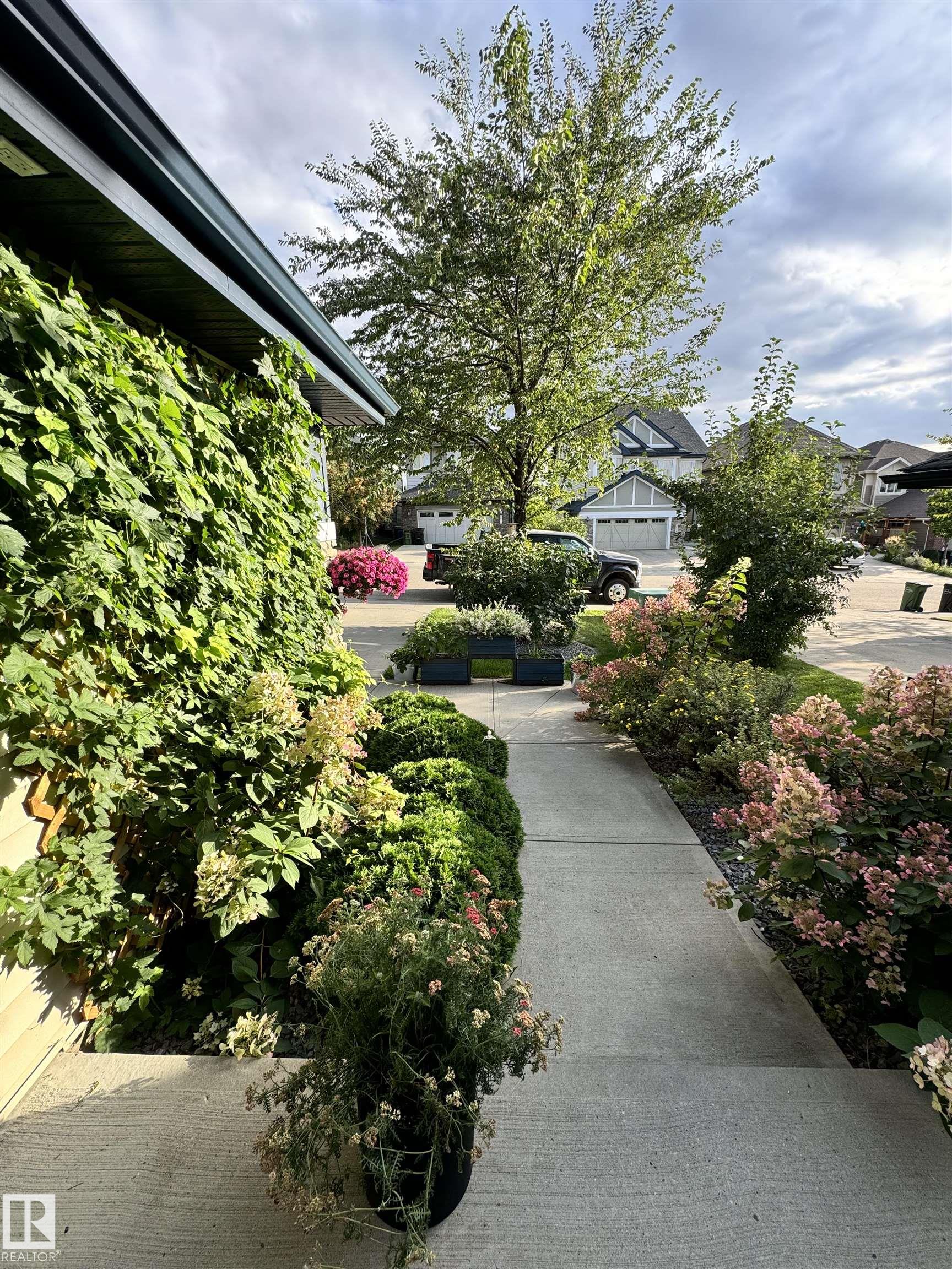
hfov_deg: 85.7
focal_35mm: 14
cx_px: 476
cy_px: 634
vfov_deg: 102.1
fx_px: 513
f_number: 2.2
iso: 40
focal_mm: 2.22
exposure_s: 1/381
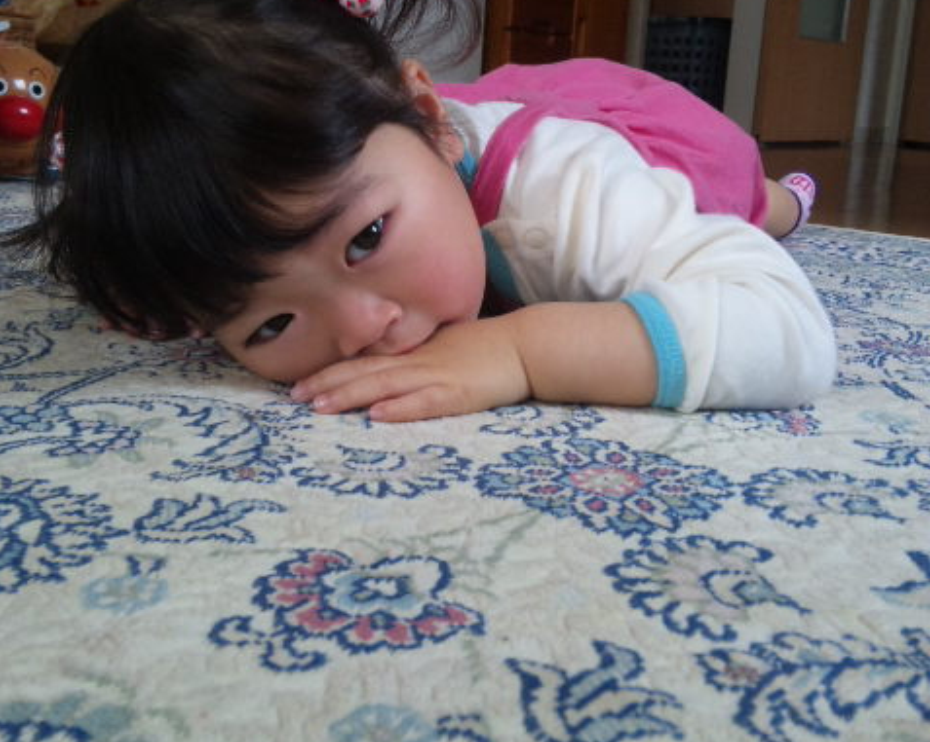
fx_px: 1045
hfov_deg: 48.0
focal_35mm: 38
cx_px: 464
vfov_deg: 38.9
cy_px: 282
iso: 113
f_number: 2.8
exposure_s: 1/33.3
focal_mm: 4.82
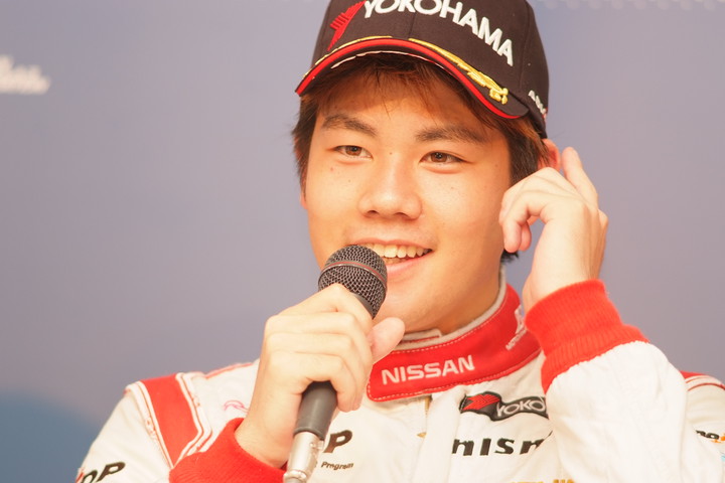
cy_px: 242
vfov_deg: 5.1
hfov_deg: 7.6
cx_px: 362
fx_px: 5437
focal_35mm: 270
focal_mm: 180
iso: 400
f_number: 2.8
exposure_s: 1/125
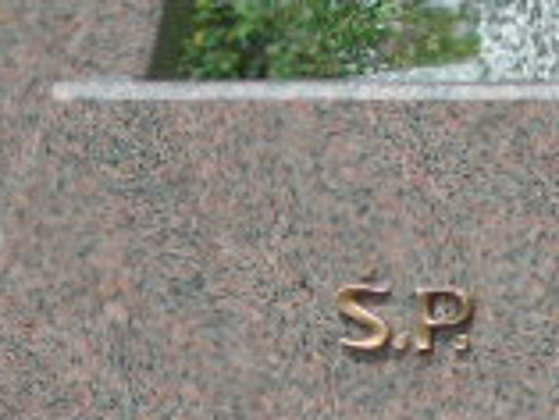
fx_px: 7111
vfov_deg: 3.4
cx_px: 698
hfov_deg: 4.5
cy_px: 708
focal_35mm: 440
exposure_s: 1/400
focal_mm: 19
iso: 80
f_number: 4.4
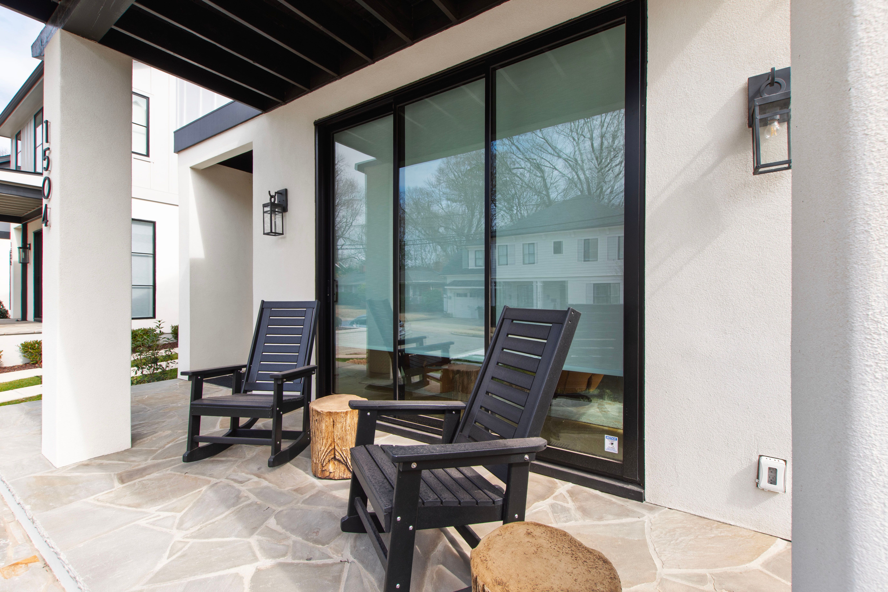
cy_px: 296
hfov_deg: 100.4
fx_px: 370
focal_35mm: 15
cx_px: 444
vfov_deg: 77.3
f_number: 8
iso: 100
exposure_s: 1/100
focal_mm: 10
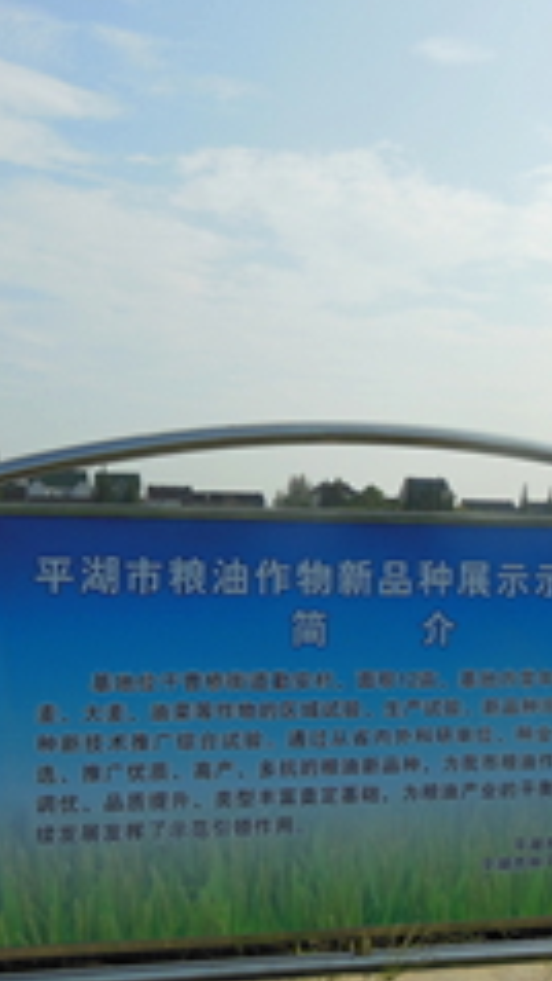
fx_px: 1378
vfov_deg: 39.1
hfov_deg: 22.6
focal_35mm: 53
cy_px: 540
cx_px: 268
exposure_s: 1/1500
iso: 125
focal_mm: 5.2
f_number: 3.7
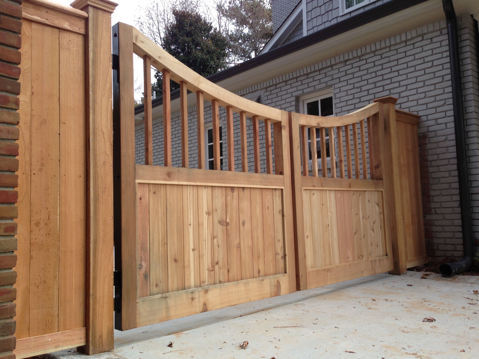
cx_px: 240
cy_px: 180
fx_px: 457
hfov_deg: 55.4
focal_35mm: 33
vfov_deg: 42.9
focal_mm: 4.13
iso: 50
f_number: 2.4
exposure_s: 1/290
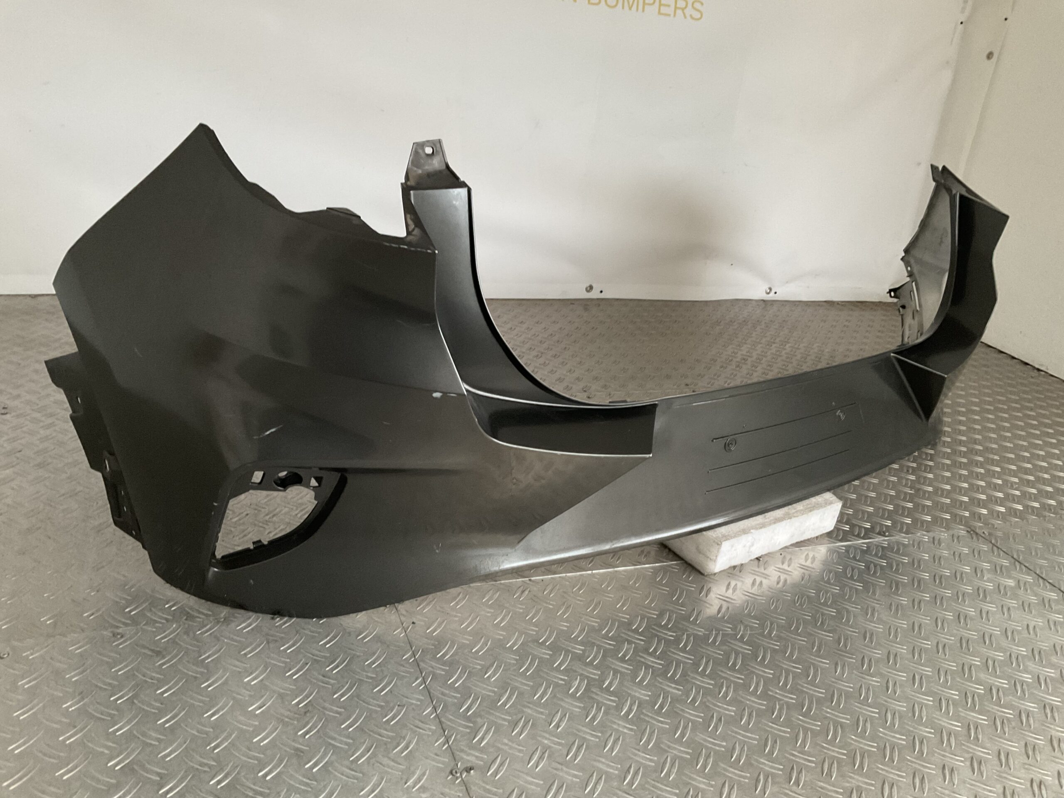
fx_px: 891
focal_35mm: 29
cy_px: 399
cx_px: 532
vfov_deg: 48.2
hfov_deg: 61.7
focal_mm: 3
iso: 250
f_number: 1.8
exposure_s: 1/60
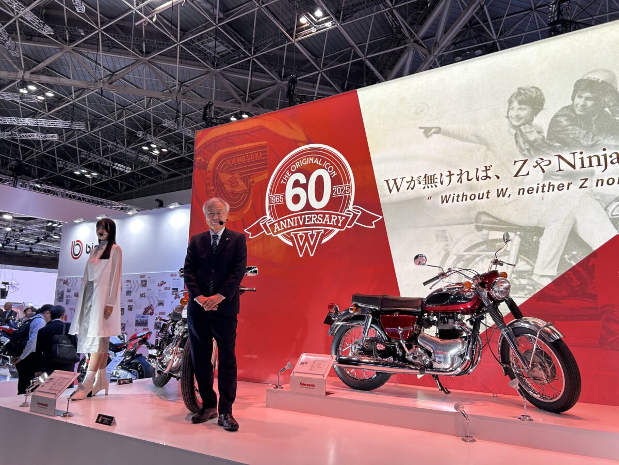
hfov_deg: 67.3
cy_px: 232
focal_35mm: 26
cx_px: 310
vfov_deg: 53.1
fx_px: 465
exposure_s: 1/100
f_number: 1.5
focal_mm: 5.7
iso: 64
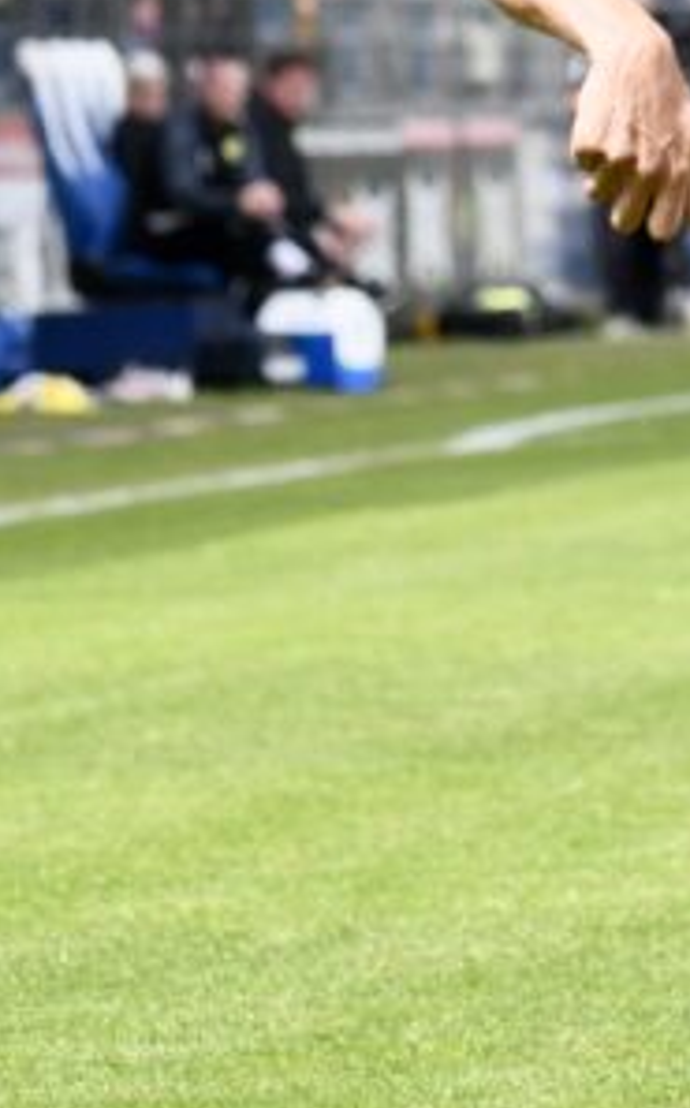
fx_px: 18579
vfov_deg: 3.4
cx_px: 1000
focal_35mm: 616
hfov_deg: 2.1
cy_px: 118
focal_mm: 175
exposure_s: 1/1600
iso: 1250
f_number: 8
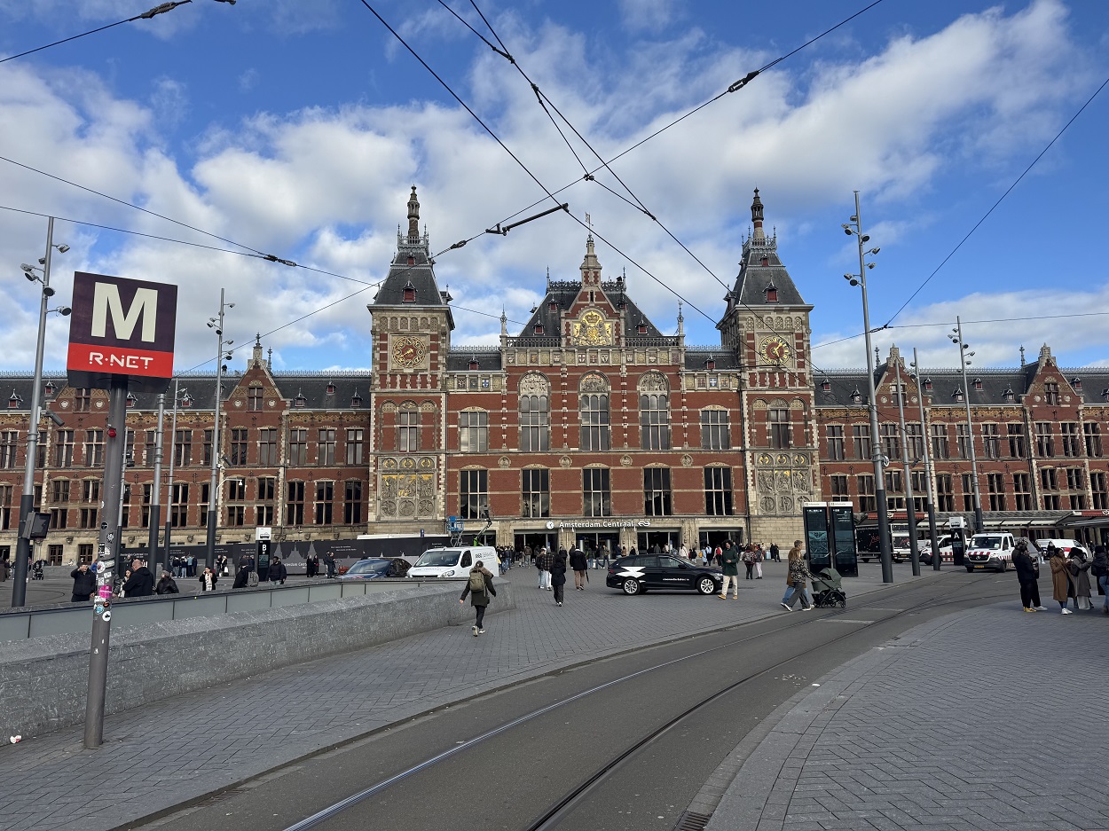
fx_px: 769
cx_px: 554
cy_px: 416
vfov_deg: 56.8
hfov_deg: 71.6
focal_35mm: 24
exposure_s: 1/3802
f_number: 1.78
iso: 80
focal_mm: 6.76
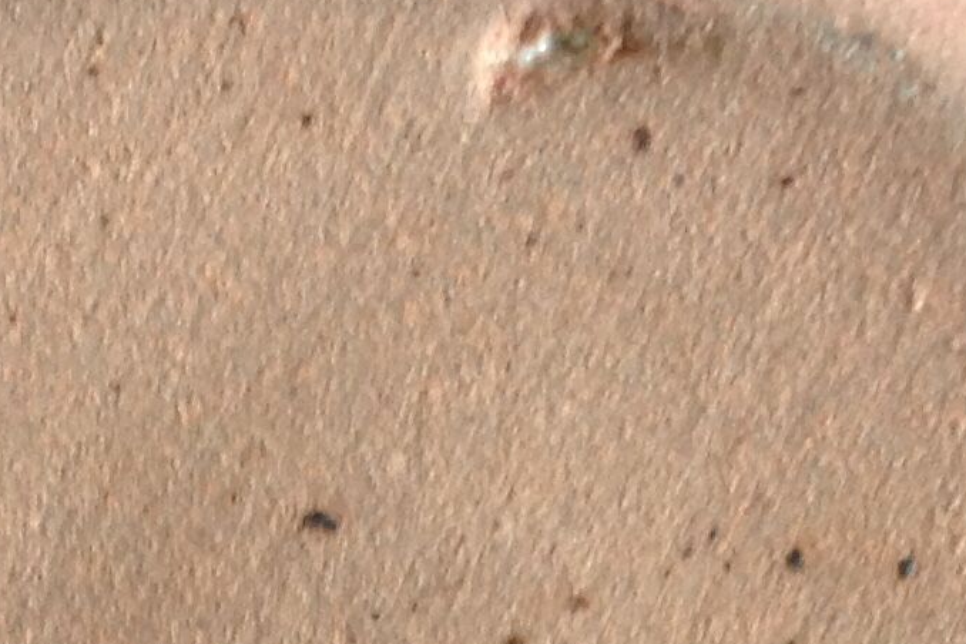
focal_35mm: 139
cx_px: 279
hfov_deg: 14.7
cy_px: 836
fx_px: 3730
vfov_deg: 9.7
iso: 100
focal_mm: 4.28
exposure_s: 1/15
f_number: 2.4
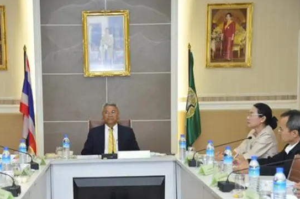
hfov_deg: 25.6
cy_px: 138
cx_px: 111
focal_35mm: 79
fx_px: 657
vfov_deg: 17.2
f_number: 4.5
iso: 1250
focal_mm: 55
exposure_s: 1/125
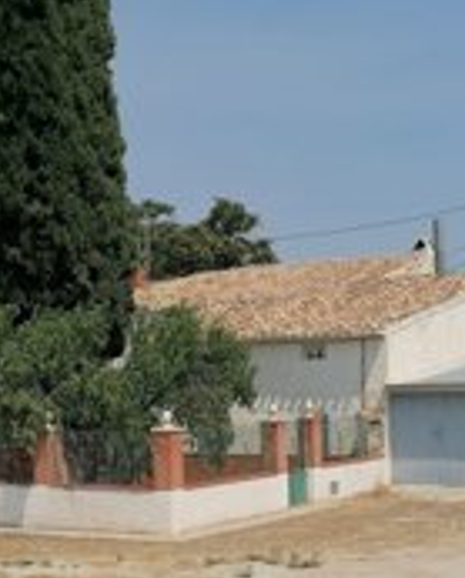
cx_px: 211
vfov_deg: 26.6
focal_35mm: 71
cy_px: 374
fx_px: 1218
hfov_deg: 21.6
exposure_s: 1/2564
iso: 50
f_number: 1.8
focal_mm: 4.75
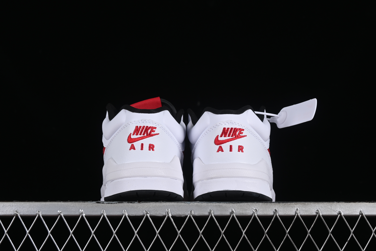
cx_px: 188
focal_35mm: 75
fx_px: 783
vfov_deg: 18.2
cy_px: 126
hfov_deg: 27.0
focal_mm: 50
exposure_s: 1/100
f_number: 8
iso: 160
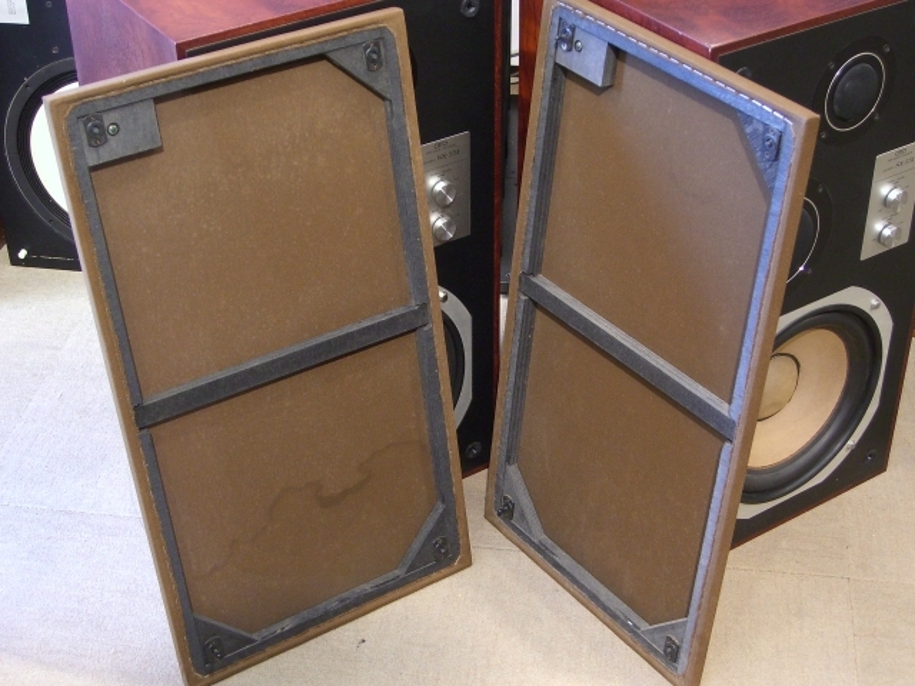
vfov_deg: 25.7
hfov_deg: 33.8
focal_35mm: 57
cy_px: 343
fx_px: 1507
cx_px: 458
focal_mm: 11.8
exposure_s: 1/13
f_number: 3.6
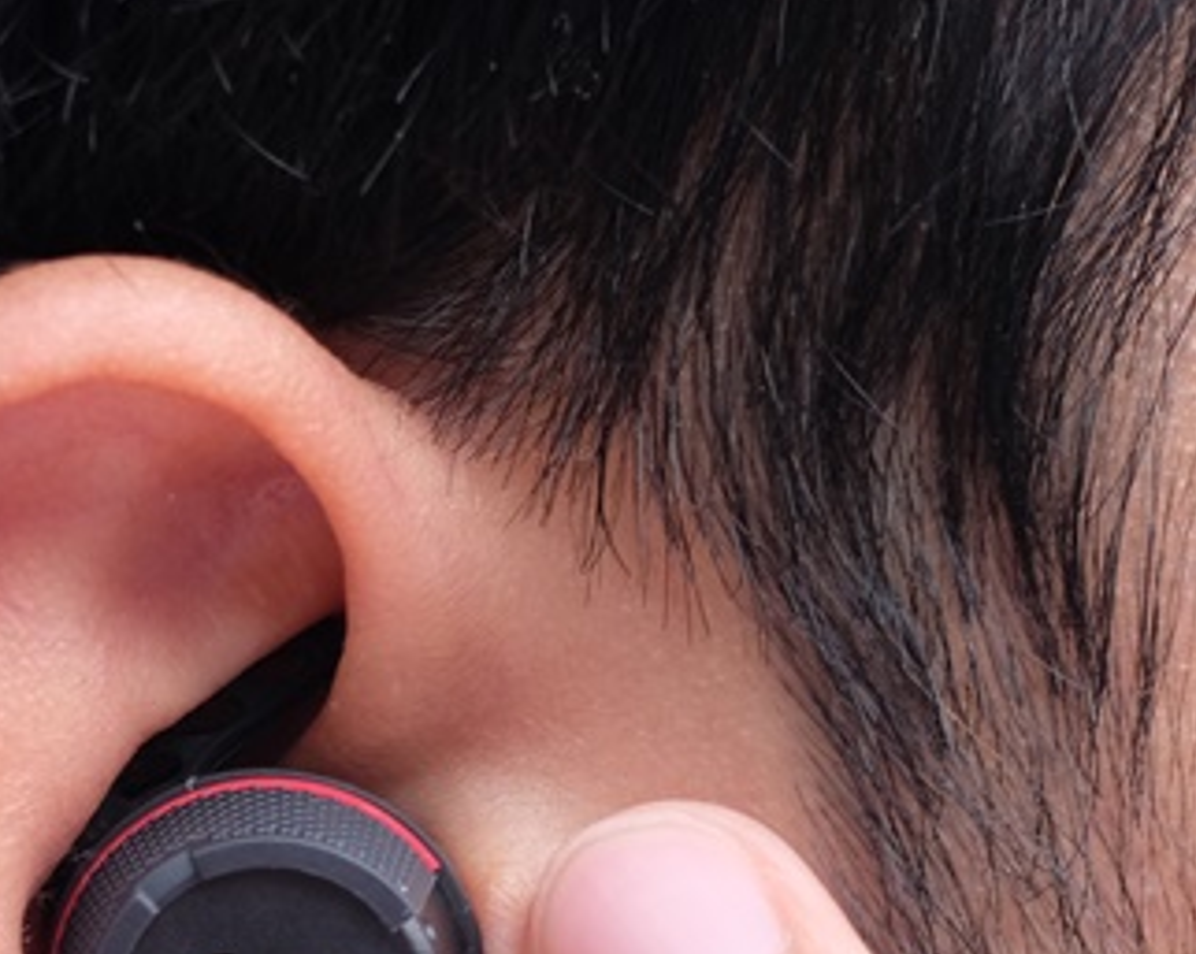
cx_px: 494
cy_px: 969
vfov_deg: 9.2
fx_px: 5906
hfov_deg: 11.6
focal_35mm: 167
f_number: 4
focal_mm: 35
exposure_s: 1/58
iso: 400
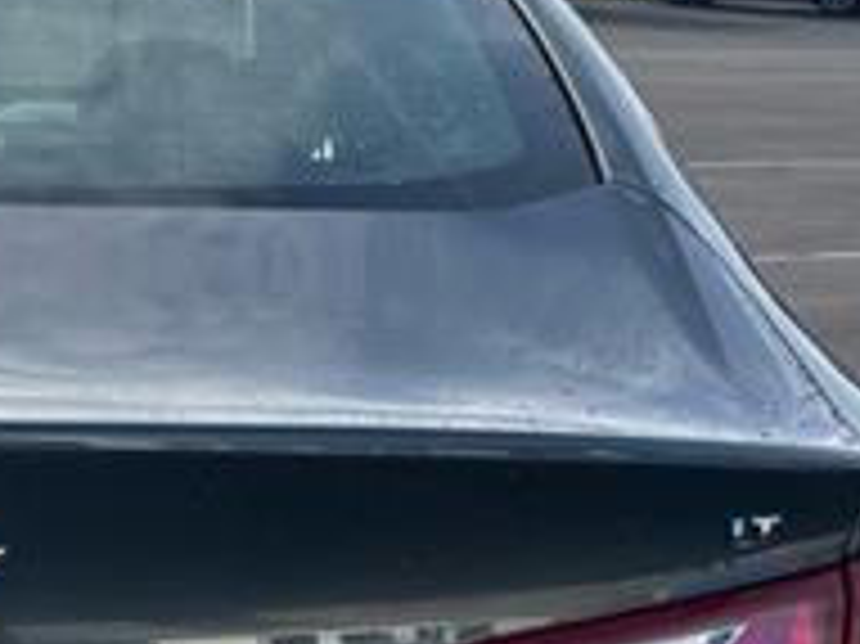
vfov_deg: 16.6
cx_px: -68
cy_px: 653
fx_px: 2160
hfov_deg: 21.4
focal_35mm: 87
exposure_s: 1/2045
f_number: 1.5
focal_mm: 5.7
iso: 50
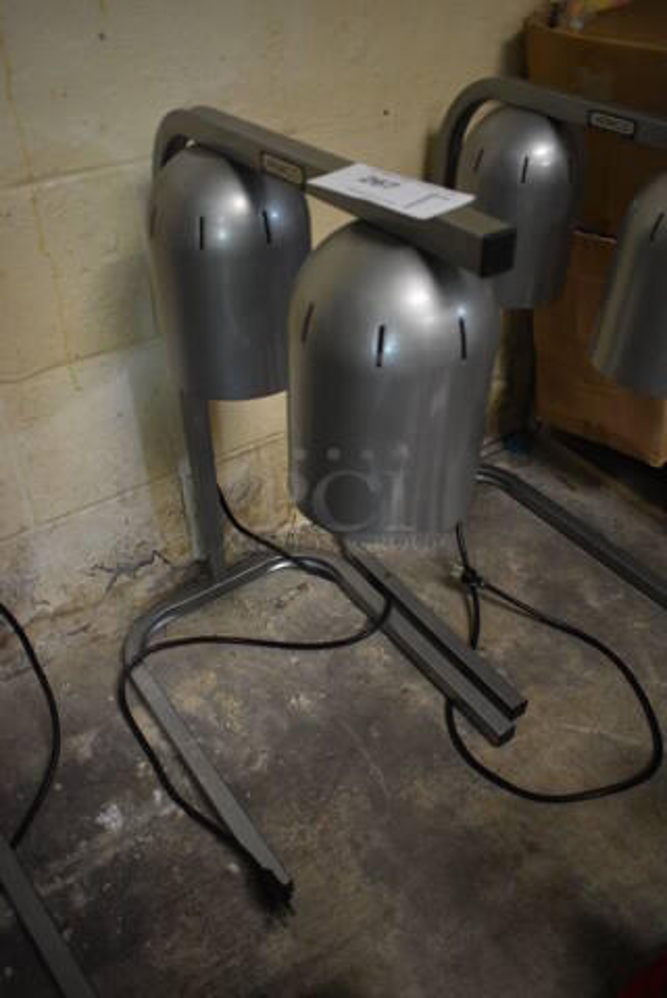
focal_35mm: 27
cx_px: 334
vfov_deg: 67.4
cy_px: 499
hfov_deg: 48.0
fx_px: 749
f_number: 3.5
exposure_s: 1/25
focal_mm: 18
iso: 3200
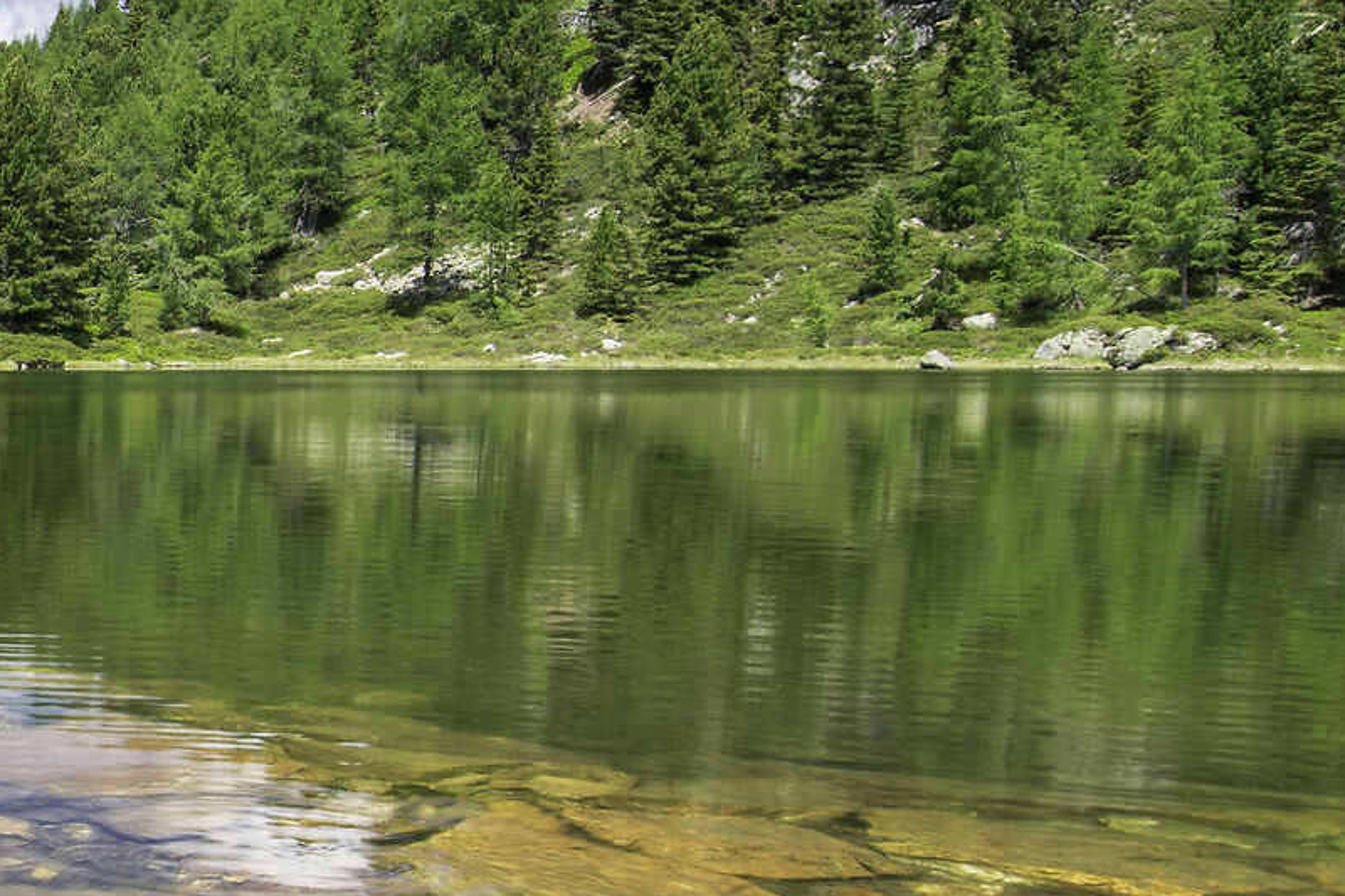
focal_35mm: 58
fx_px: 2185
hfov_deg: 26.9
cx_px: -543
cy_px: 630
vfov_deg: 23.0
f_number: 11
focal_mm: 13
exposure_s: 1/13
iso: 100
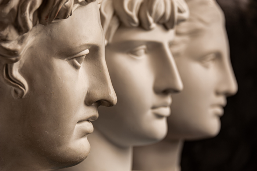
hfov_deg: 15.2
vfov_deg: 10.2
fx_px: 963
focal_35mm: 135
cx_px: 128
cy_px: 86
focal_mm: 135
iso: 100
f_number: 5.6
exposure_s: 1/80
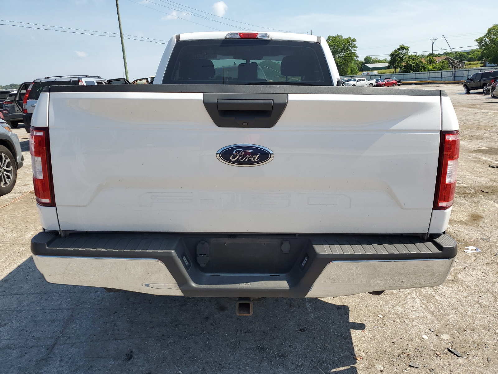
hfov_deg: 67.3
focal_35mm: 26
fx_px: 374
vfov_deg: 53.1
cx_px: 249
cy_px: 187
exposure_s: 1/2500
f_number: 1.5
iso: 50
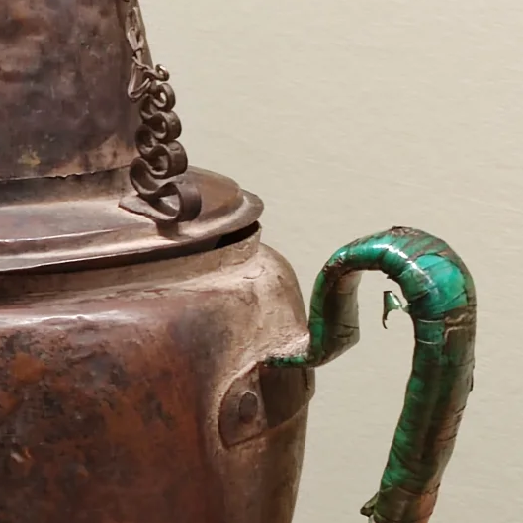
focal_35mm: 130
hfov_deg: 13.0
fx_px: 2222
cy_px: 310
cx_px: -125
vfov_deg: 13.4
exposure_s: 1/50
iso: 1000
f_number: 1.9
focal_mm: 5.52
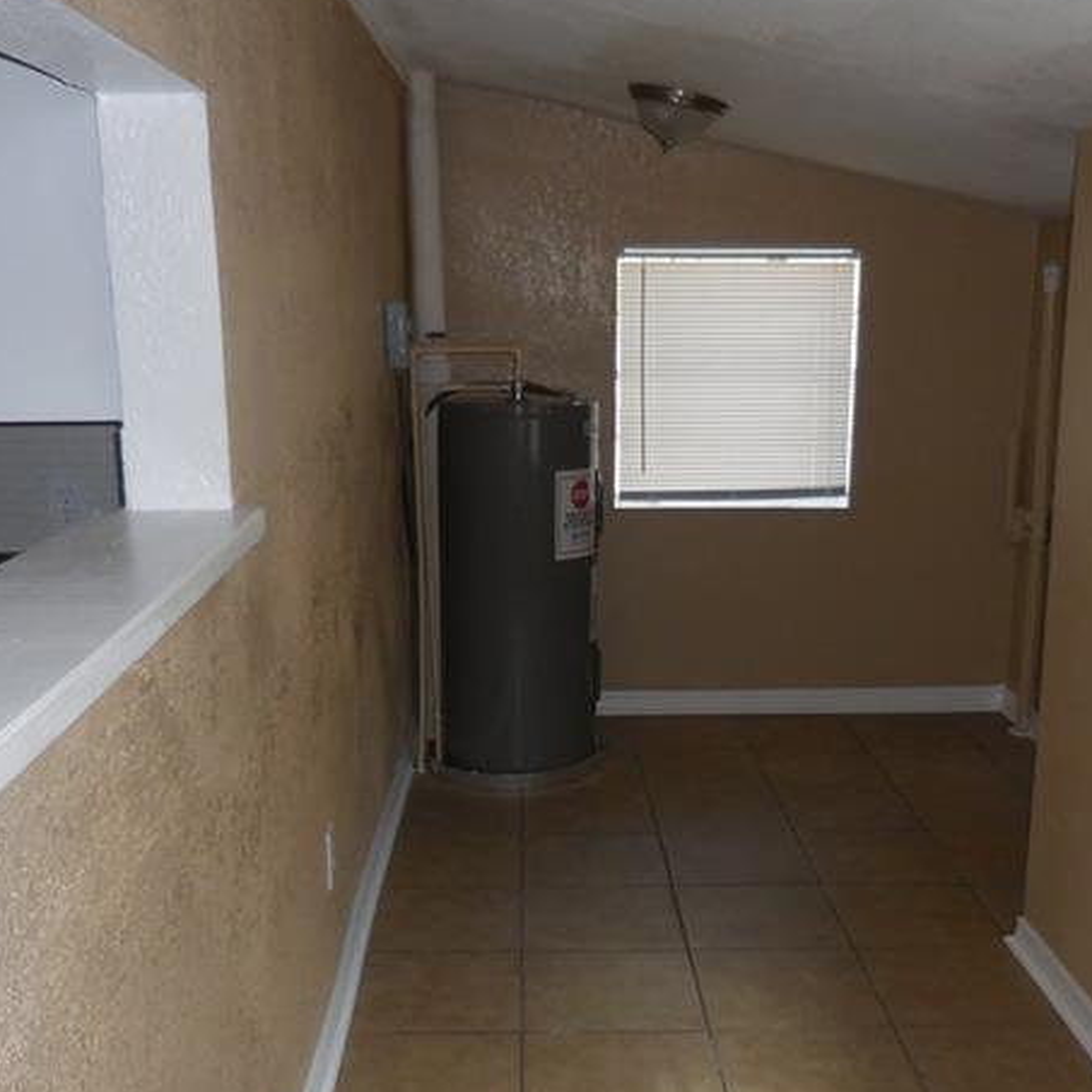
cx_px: 605
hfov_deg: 42.8
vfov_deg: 42.7
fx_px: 1392
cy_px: 648
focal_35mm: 39
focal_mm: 4.5
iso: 200
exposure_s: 1/25
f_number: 3.3
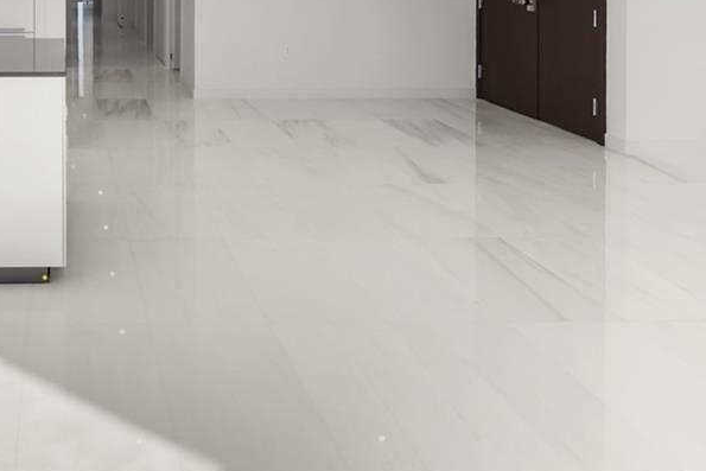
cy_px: -65
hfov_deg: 41.8
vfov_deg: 28.0
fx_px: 843
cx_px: 70
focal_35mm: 43
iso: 250
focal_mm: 16
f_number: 13
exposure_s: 1/60
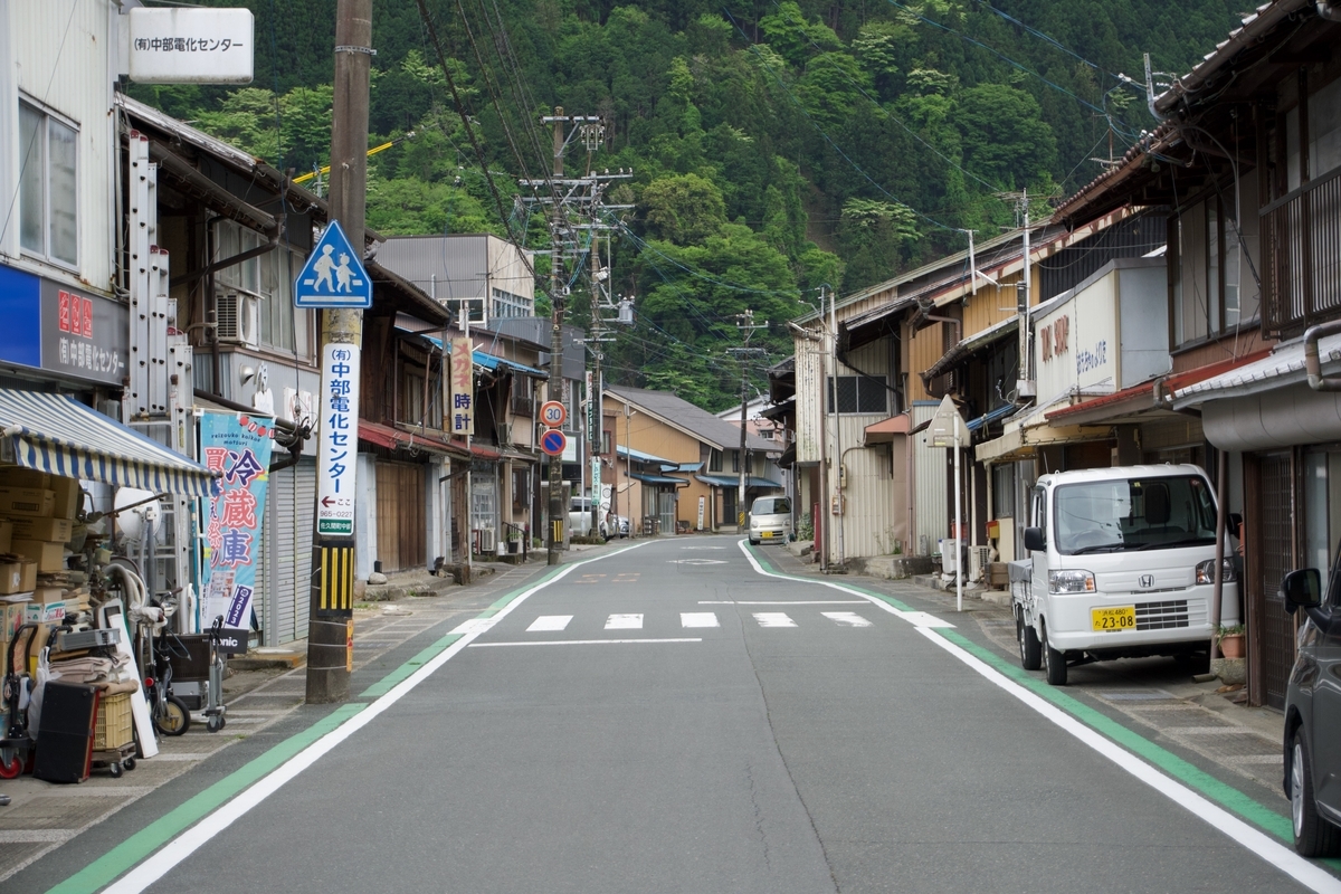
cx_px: 670
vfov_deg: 18.2
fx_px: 2794
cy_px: 447
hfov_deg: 27.0
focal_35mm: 75
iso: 250
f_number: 6.3
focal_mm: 50
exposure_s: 1/80
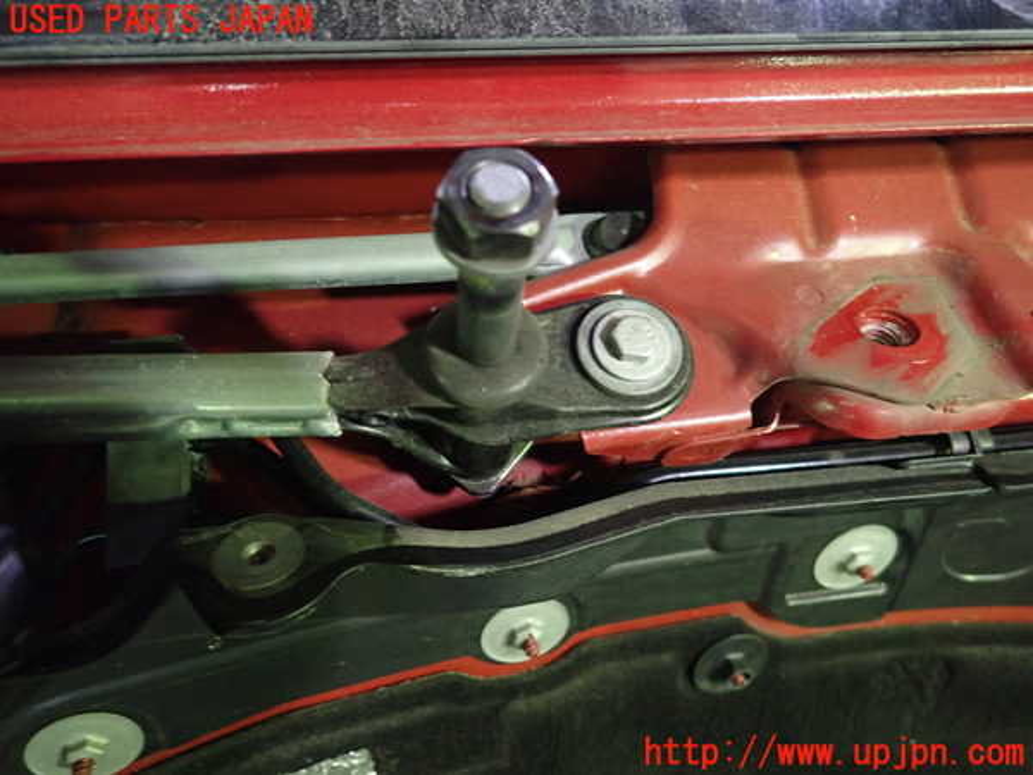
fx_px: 746
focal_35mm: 25
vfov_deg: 54.9
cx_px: 516
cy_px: 388
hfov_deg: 69.4
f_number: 2
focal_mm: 4.5
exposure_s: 1/20
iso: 800
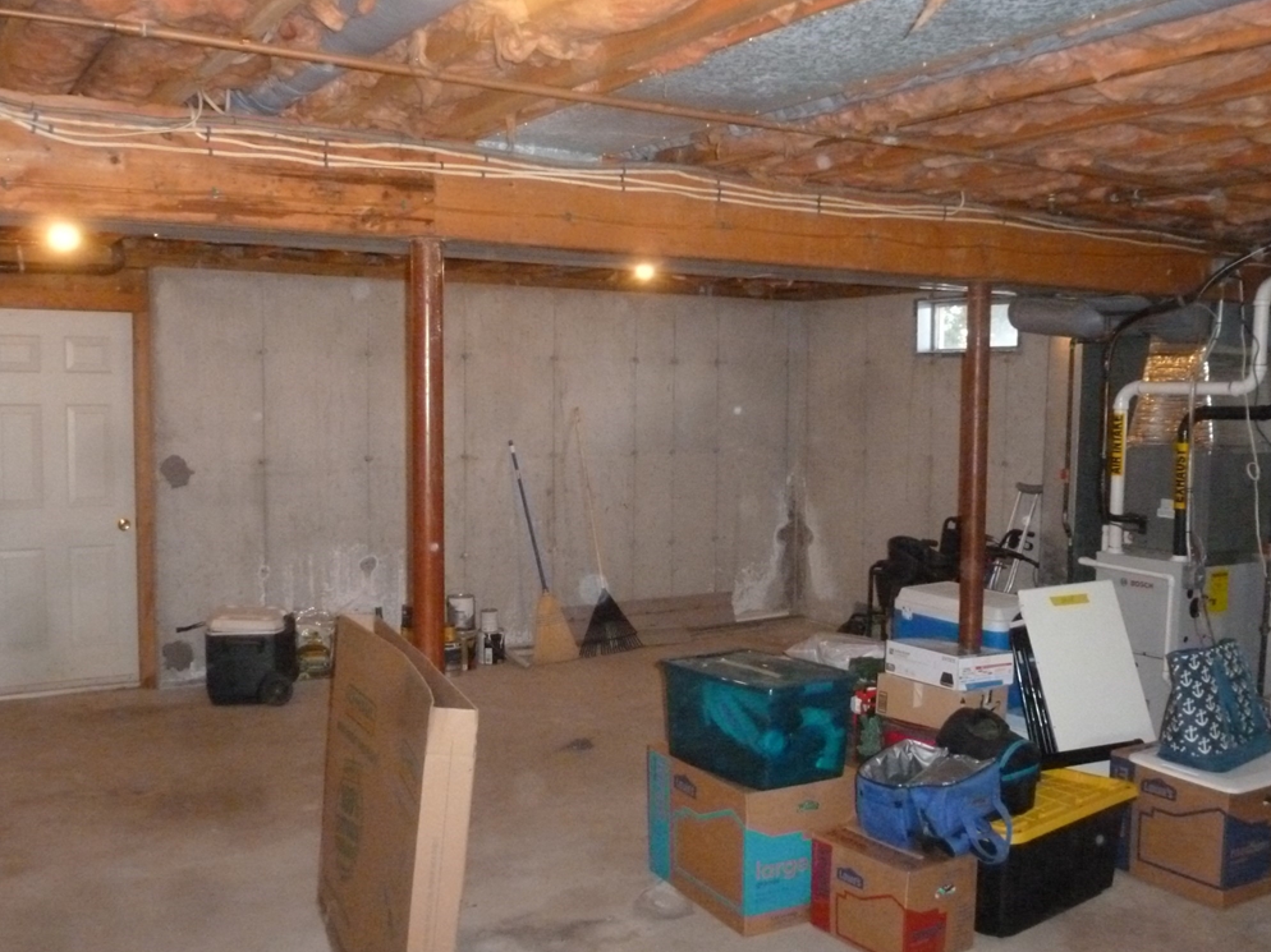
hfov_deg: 54.0
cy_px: 468
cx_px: 634
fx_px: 1248
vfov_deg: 41.8
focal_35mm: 34
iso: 1000
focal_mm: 5.9
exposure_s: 1/60
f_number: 3.6
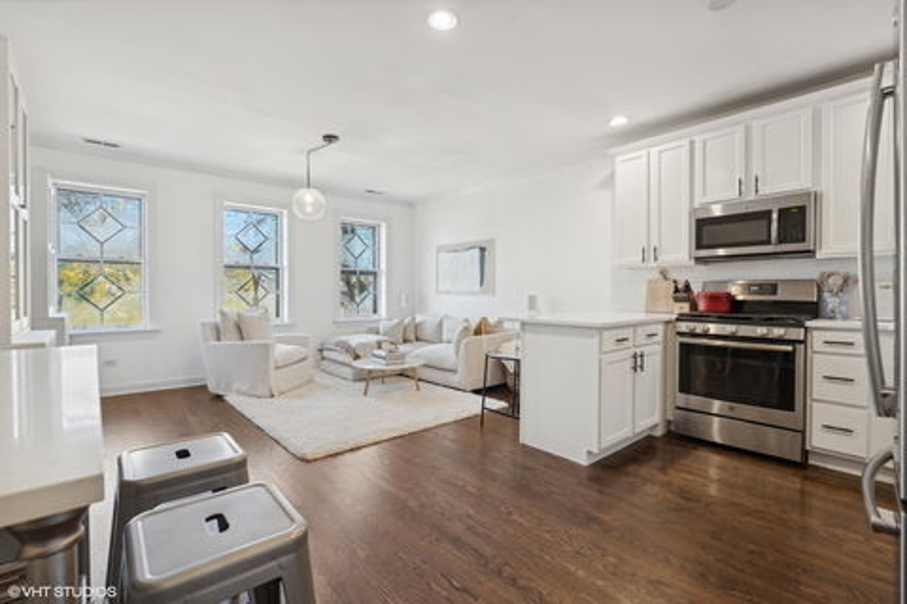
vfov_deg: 73.7
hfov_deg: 96.7
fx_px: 403
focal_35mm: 16
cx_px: 454
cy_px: 302
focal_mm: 16
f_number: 8
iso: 320
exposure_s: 1/20
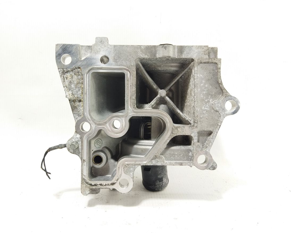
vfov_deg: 49.9
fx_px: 250
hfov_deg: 60.4
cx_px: 138
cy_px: 119
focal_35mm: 29
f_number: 1.79
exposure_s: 1/50
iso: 126
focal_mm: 4.71
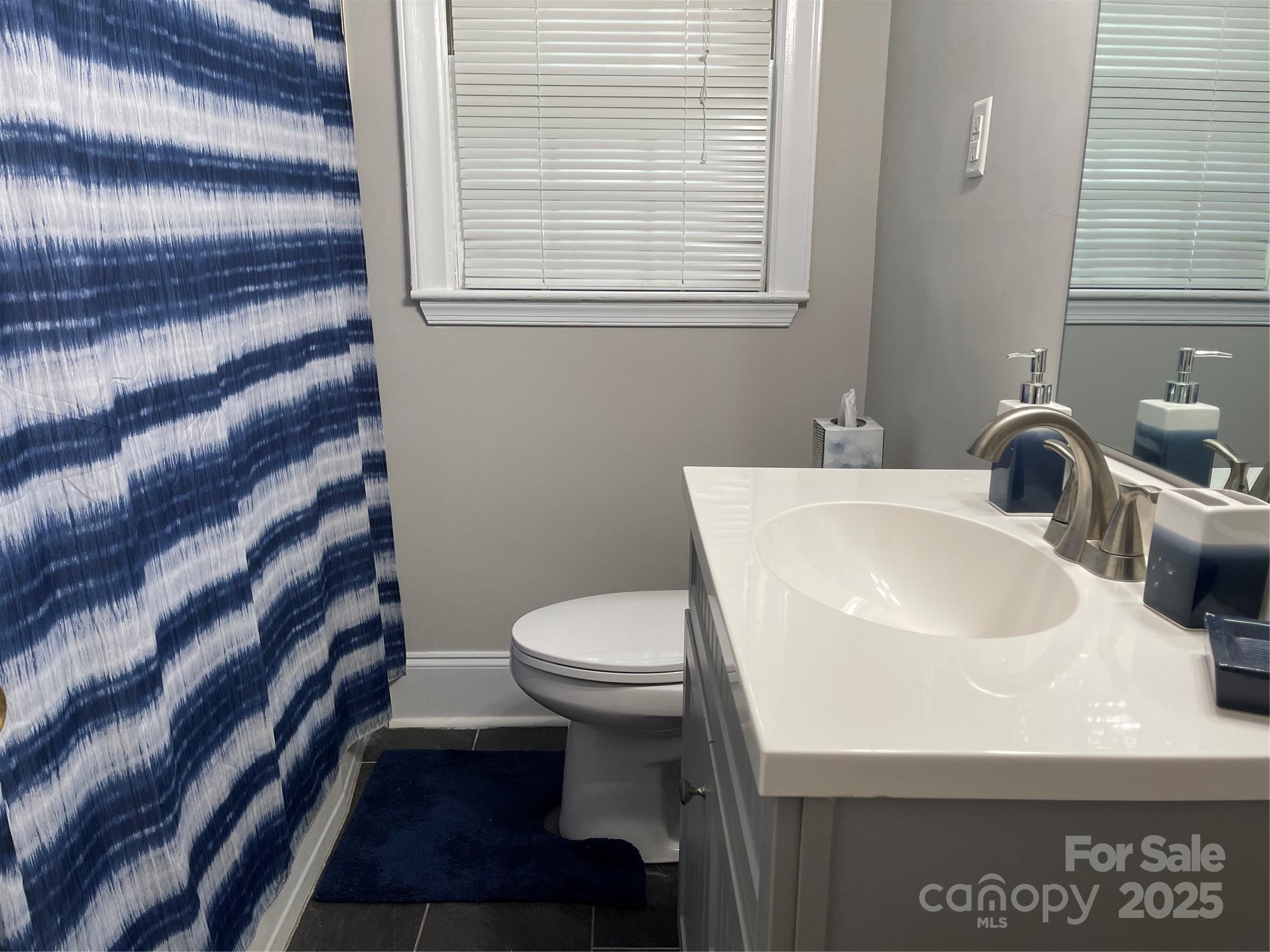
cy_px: 476
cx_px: 635
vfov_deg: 53.1
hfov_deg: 67.3
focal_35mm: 26
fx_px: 954
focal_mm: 5.1
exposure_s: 1/120
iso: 125
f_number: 1.6
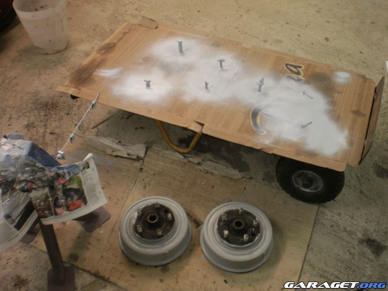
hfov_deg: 51.4
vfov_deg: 39.7
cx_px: 194
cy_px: 146
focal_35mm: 36
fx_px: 404
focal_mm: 6.3
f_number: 3.1
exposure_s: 1/30
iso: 125
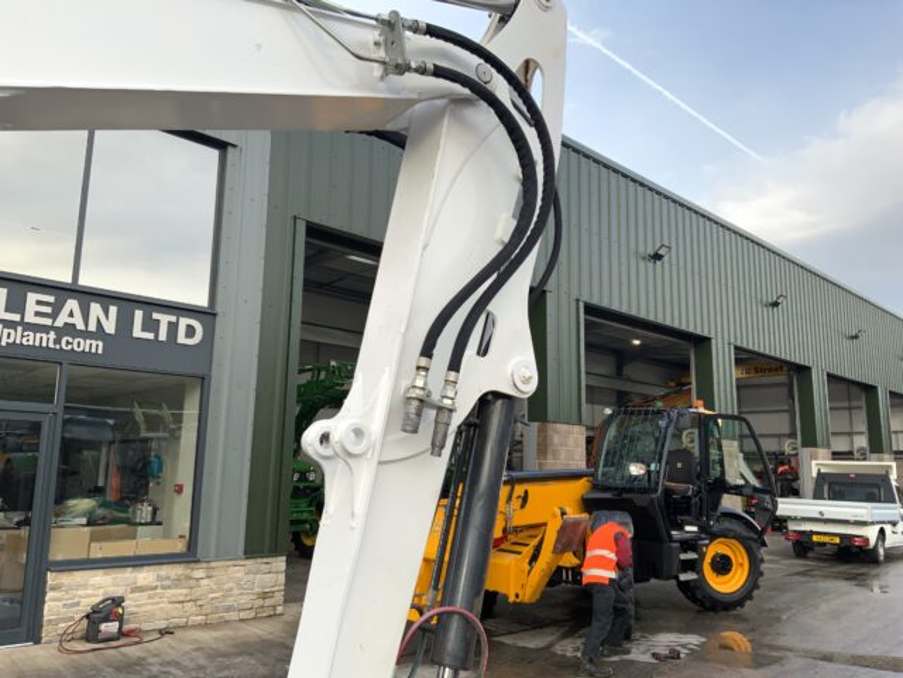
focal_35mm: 29
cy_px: 339
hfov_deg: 61.7
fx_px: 756
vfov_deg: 48.2
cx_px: 452
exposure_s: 1/138
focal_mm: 3
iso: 16
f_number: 1.8
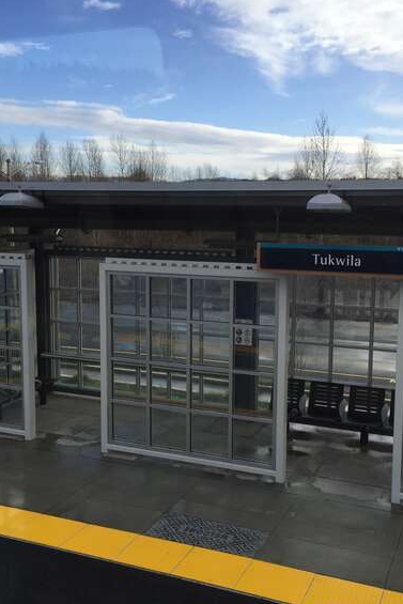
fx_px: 688
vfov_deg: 47.4
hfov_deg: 32.6
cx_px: 186
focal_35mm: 41
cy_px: 306
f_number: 2.2
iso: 32
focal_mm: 4.15
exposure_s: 1/557
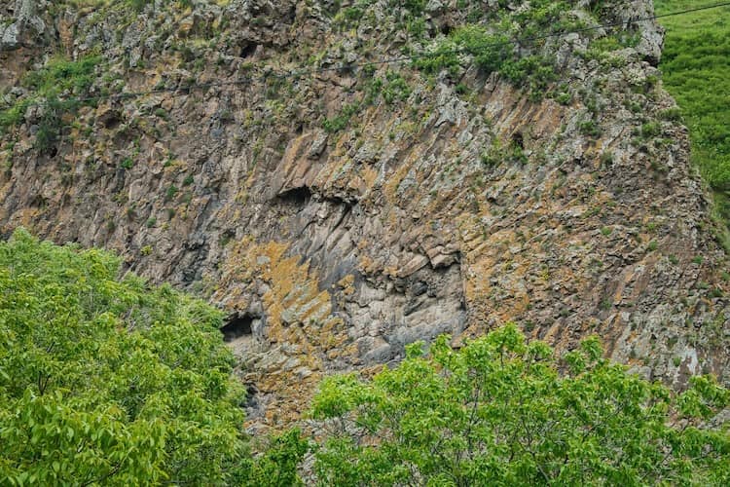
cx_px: 365
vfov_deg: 11.9
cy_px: 244
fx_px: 2332
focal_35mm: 115
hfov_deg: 17.8
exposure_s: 1/60
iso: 125
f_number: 8
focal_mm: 42.08
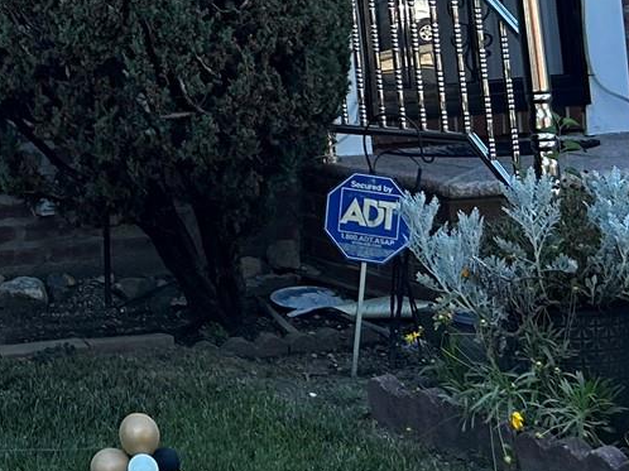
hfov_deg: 17.4
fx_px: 1943
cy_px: -188
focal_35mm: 107
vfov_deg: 13.2
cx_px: -168
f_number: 1.5
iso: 50
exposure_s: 1/683
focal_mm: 5.7
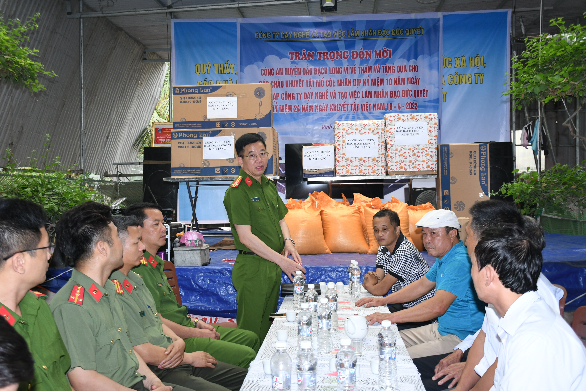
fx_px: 659
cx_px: 293
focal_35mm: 40
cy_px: 196
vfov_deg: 33.0
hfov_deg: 47.9
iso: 1000
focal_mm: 27
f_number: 5.6
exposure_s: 1/200
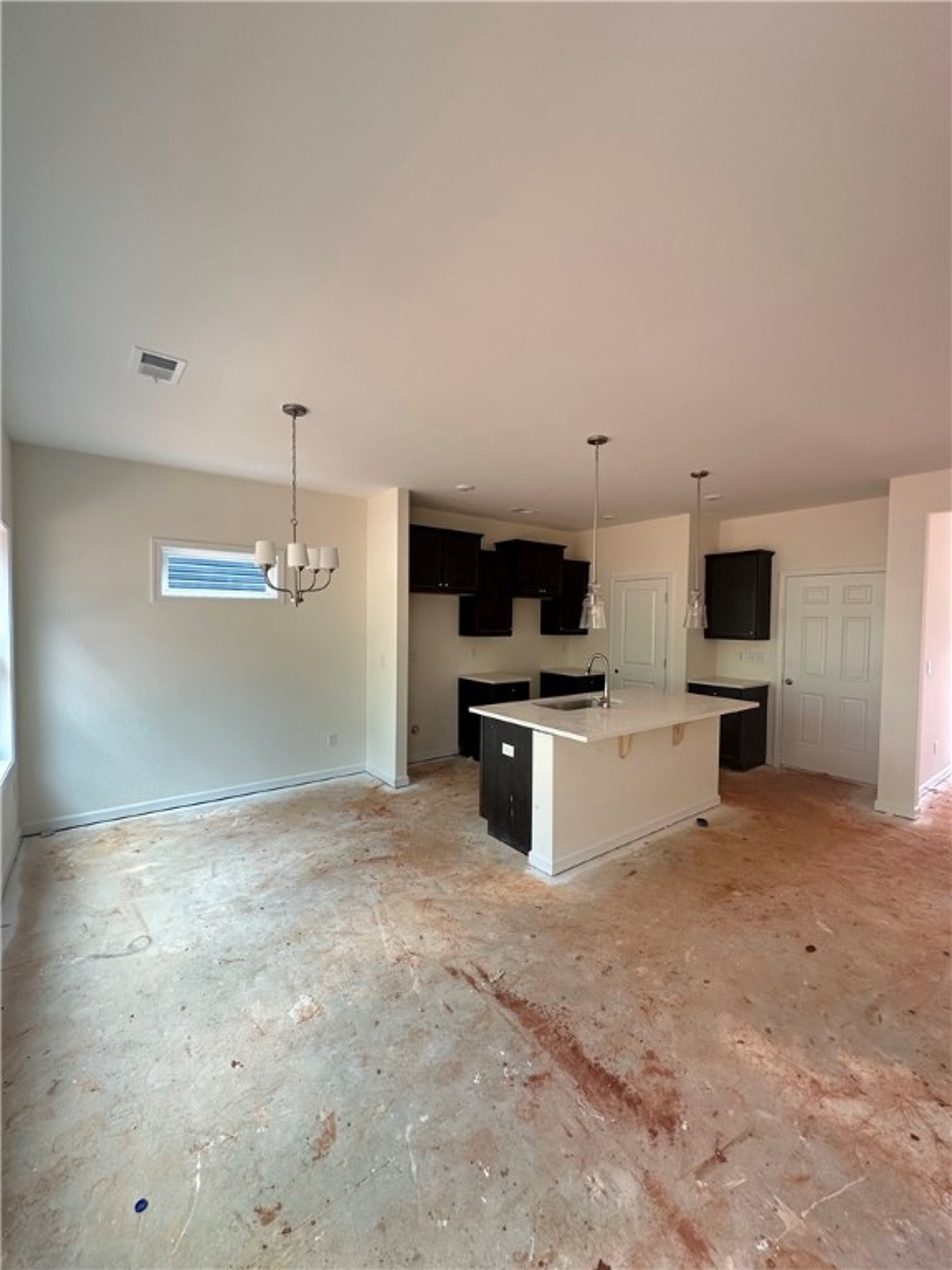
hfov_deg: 85.7
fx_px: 513
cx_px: 476
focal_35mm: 14
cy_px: 635
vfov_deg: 102.1
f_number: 2.2
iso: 160
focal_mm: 2.22
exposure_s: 1/99
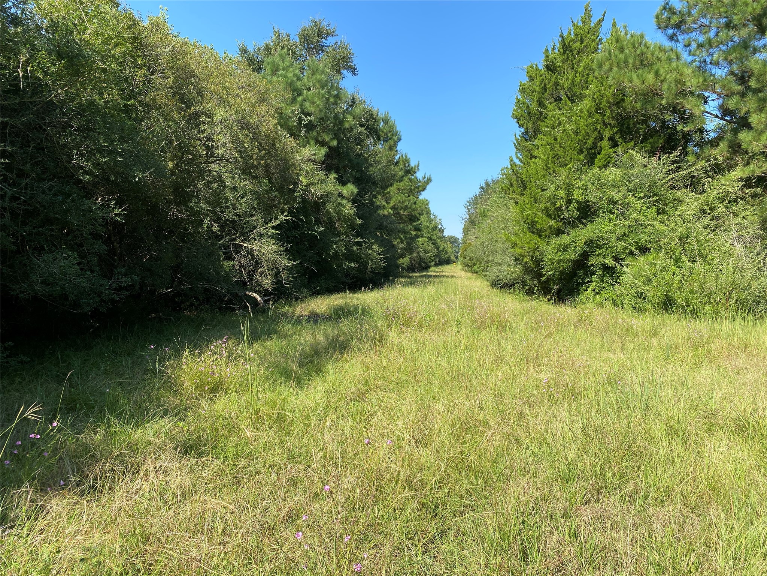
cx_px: 384
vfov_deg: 53.1
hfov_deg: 67.3
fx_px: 576
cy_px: 288
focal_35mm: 26
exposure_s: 1/1346
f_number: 1.8
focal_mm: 4.25
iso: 32
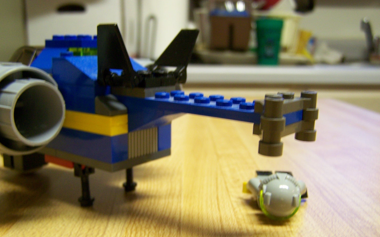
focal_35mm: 41
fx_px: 425
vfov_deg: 31.2
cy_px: 137
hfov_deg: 48.2
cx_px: 188
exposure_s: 1/10
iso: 160
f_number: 2.8
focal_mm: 6.3
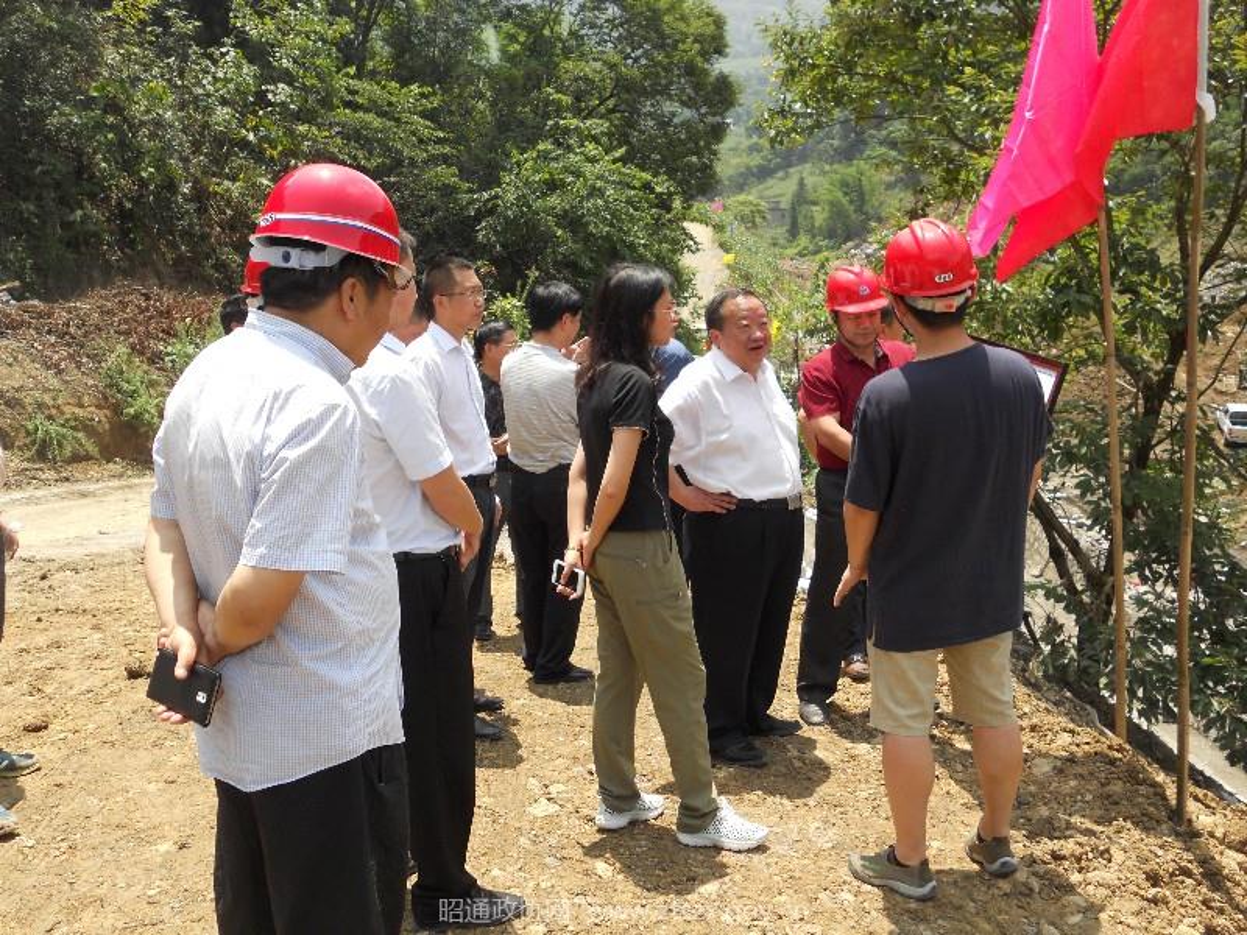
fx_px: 1153
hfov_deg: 56.8
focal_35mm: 32
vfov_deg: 44.2
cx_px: 624
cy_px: 468
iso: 80
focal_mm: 5.8
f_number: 3.5
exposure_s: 1/400
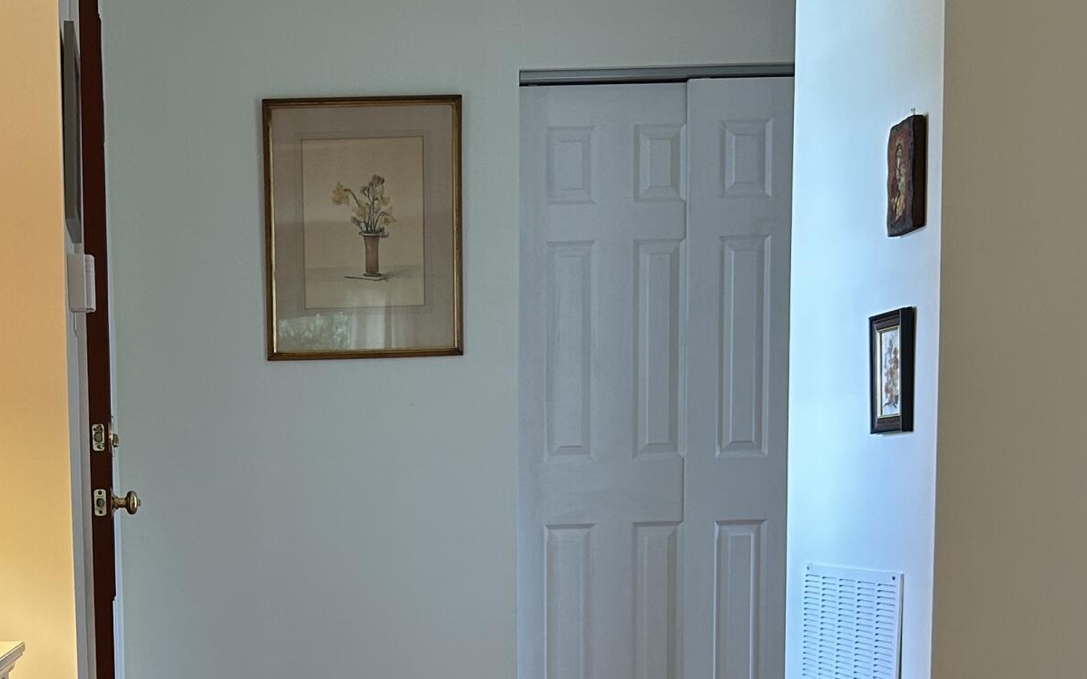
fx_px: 2044
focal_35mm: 69
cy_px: 730
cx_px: 253
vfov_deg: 18.2
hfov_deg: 29.2
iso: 64
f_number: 1.5
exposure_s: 1/60
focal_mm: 5.7
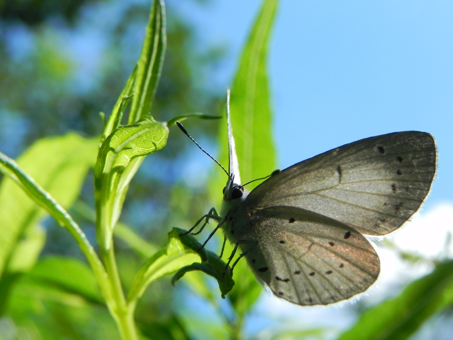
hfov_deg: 23.0
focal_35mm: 85
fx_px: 1112
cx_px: 226
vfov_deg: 17.4
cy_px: 170
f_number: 7.1
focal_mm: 15.1
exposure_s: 1/370
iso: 160
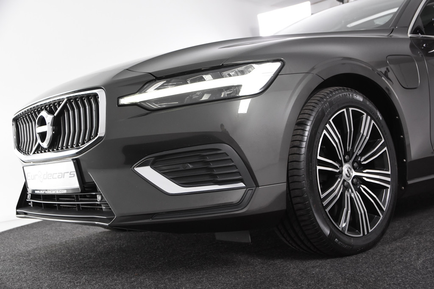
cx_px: 217
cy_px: 144
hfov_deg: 46.4
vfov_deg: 31.9
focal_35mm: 42
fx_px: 506
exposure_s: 1/50
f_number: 4.5
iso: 1600
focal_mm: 28
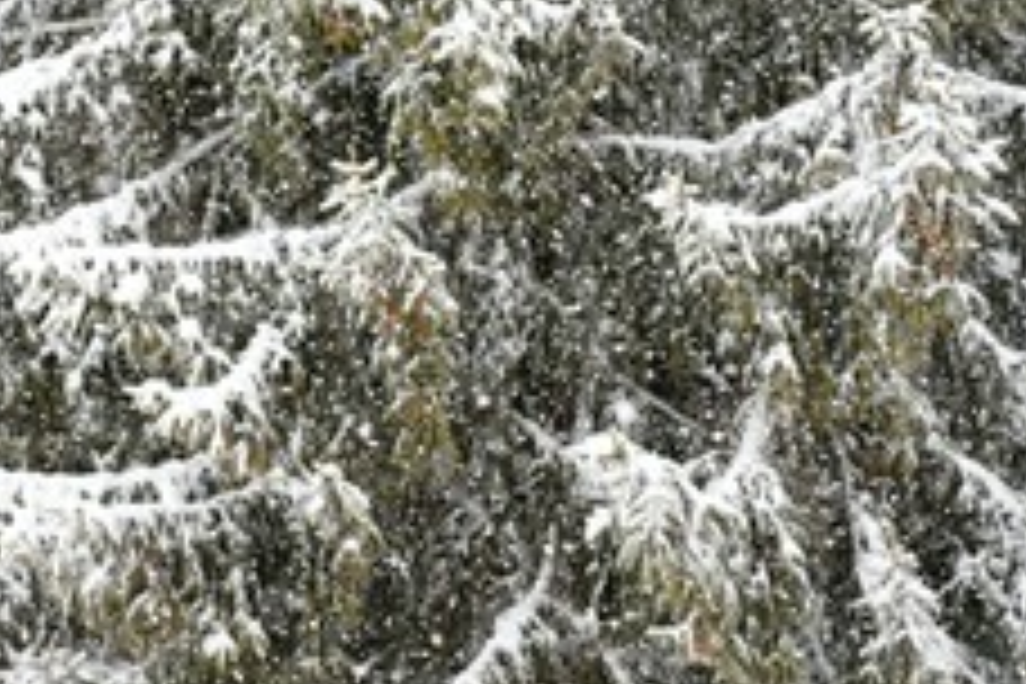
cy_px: 189
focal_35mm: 96
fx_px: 2736
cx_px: 171
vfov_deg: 14.2
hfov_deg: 20.9
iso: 200
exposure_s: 1/250
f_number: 4.5
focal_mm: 52
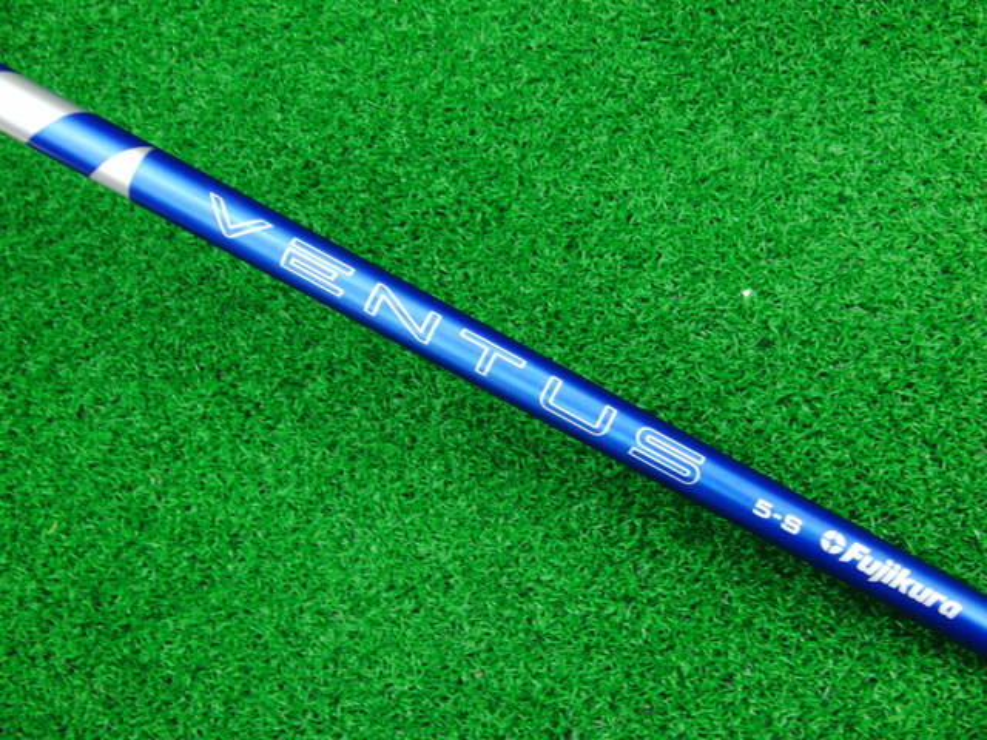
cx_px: 494
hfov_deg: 50.1
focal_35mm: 37
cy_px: 370
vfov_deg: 38.7
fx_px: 1055
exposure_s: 1/25
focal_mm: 6.42
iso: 400
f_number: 3.6
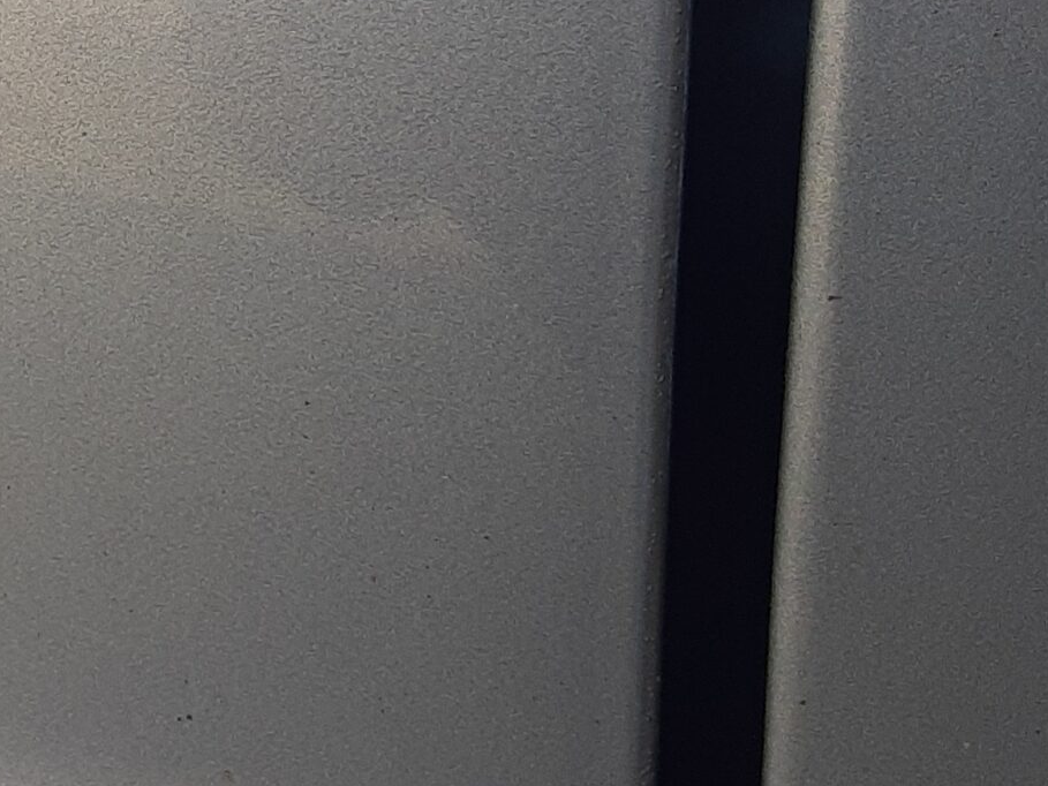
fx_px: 2301
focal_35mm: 76
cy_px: -61
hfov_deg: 22.7
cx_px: -342
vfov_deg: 18.7
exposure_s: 1/426
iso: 40
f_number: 1.9
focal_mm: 2.91
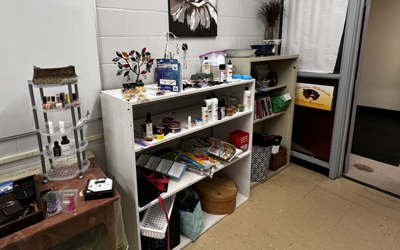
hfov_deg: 89.6
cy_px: 89
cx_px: 156
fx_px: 196
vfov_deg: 63.8
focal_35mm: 18
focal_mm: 1.57
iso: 200
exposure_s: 1/101
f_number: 1.8
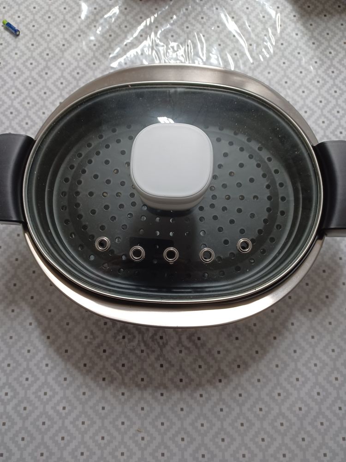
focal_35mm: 25
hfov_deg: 54.9
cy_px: 231
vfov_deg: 69.4
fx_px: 333
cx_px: 173
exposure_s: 1/25
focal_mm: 4.6
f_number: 1.8
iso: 320
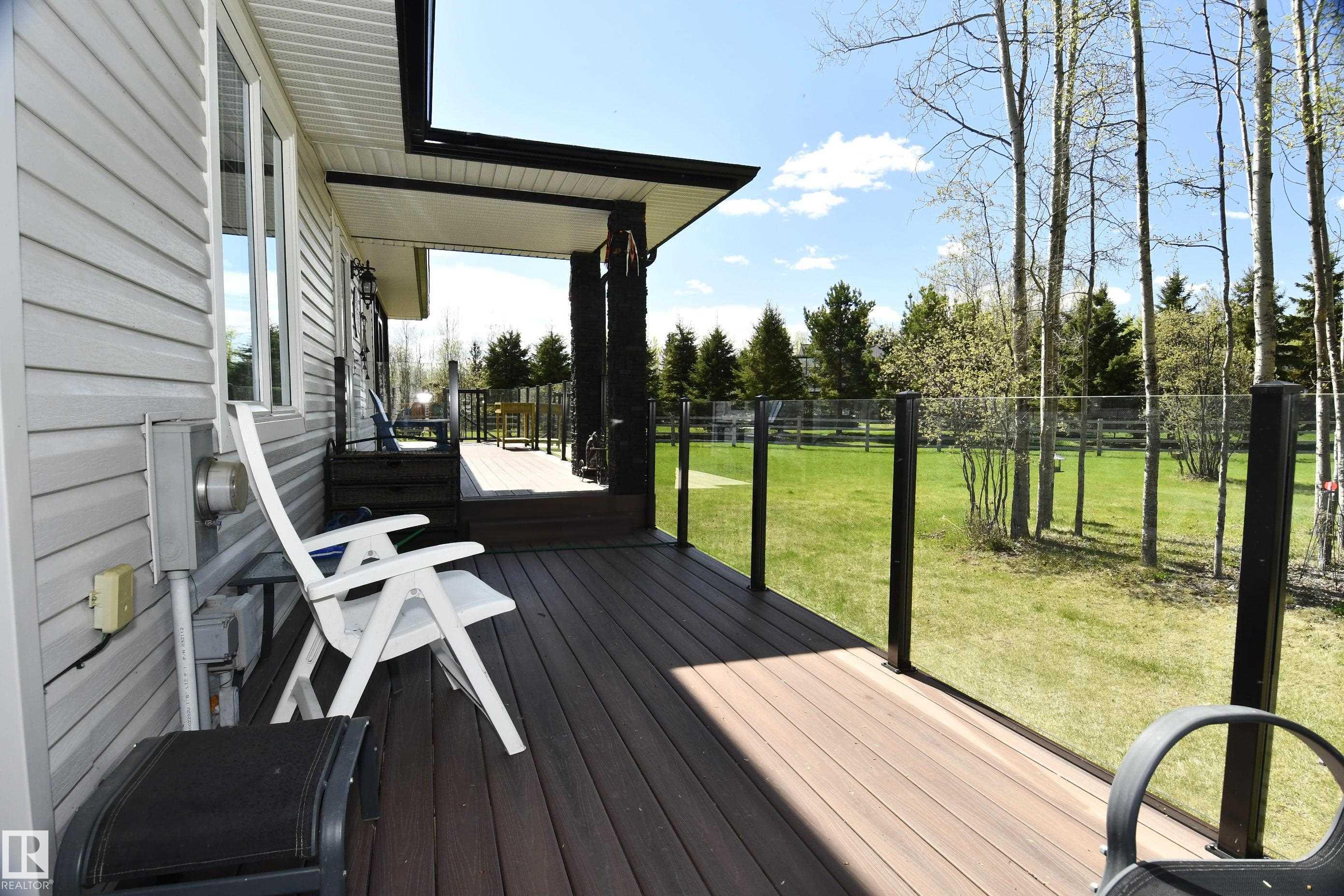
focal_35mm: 18
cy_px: 448
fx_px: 672
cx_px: 672
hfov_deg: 90.0
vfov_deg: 67.4
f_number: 8
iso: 560
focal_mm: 12
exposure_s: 1/250
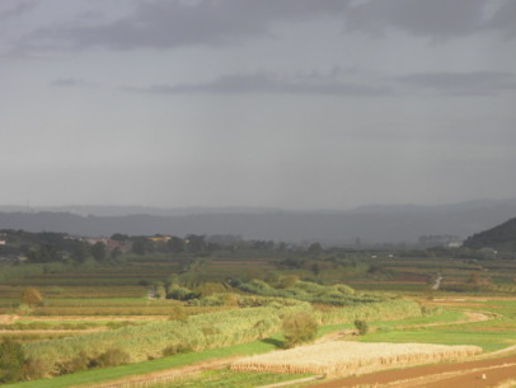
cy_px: 226
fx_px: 2312
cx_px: 316
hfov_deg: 12.7
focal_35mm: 155
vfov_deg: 9.6
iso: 50
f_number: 5.7
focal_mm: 22.6
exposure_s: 1/80
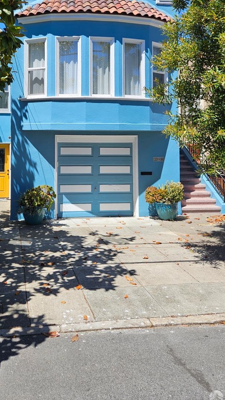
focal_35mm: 34
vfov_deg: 56.8
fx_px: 360
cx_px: 63
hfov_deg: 34.1
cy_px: 134
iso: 25
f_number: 1.8
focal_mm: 5.4
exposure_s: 1/1737
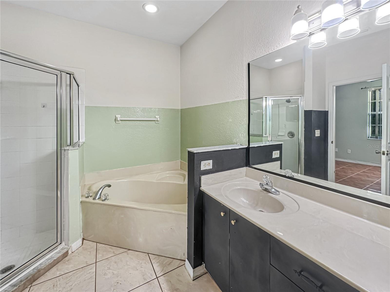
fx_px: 158
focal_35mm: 14
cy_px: 146
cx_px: 195
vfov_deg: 85.7
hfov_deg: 102.1
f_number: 2.2
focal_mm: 2.22
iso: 400
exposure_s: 1/60
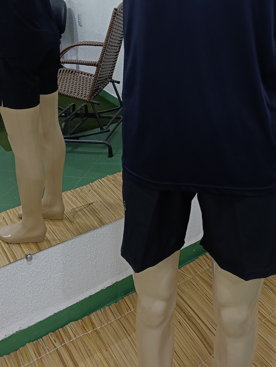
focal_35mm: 41
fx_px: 435
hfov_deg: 34.7
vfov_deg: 42.8
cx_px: 195
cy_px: 55
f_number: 1.6
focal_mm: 6.14
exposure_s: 1/60
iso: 800
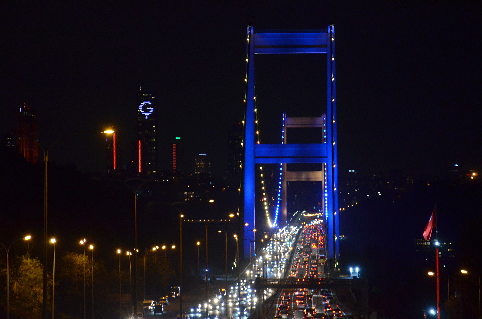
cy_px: 160
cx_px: 241
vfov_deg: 8.7
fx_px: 2104
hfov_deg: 13.1
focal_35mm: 158
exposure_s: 1/40
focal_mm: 105
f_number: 5.6
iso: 1600
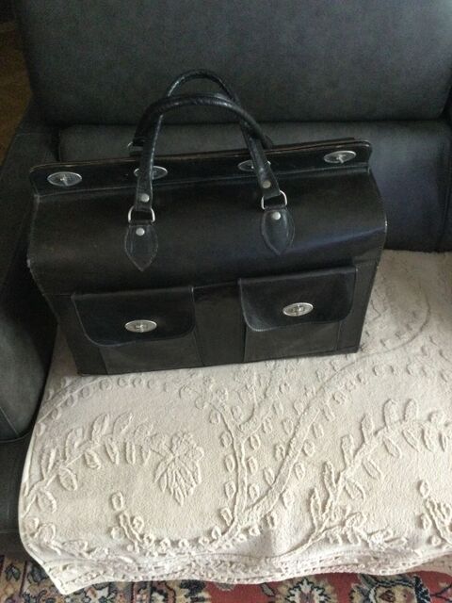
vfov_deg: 58.4
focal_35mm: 31
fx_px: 540
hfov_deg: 45.4
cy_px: 302
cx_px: 226
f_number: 2.4
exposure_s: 1/17
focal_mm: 3.3
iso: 640
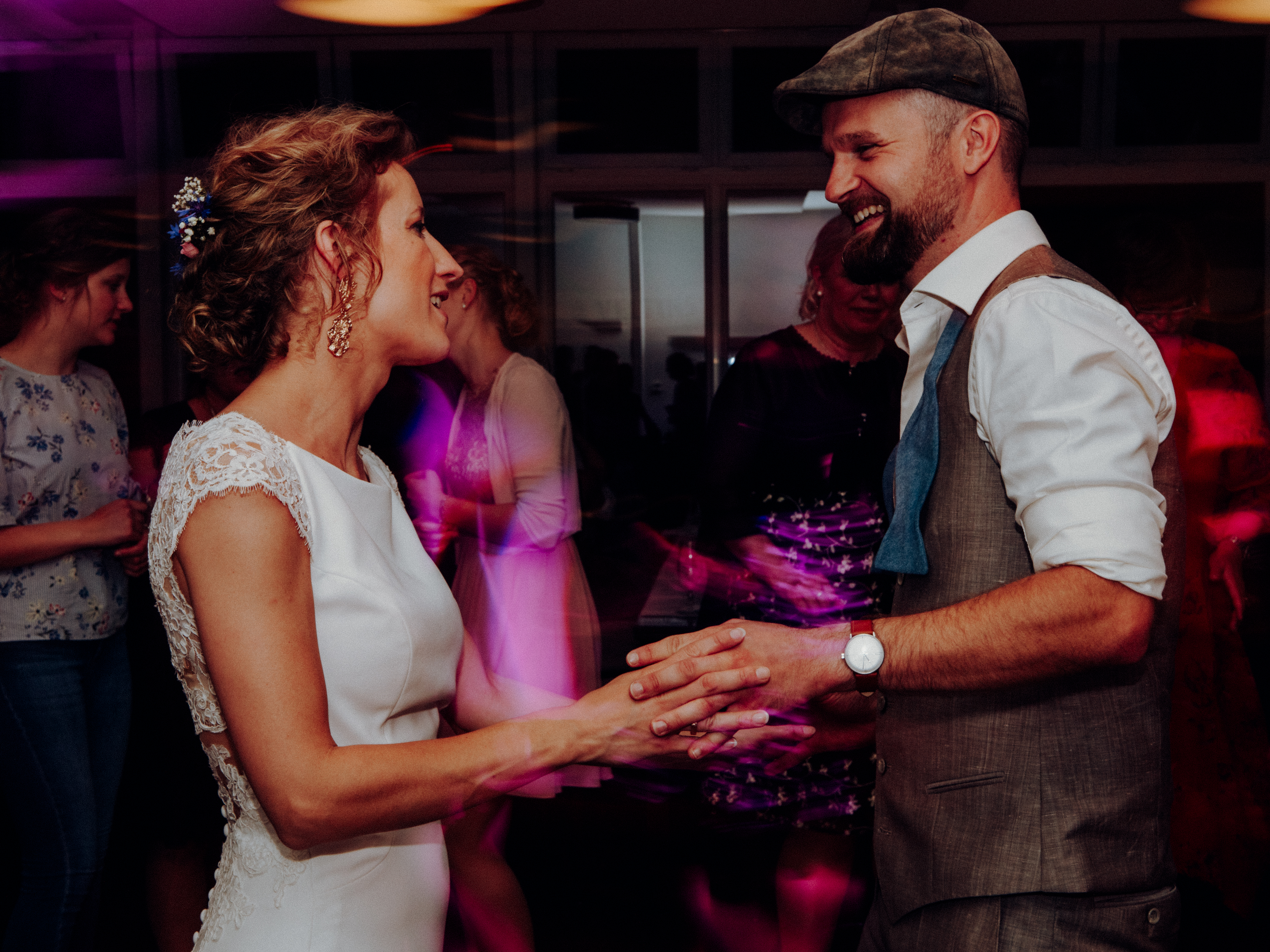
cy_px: 476
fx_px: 1834
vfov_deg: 29.1
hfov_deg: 38.2
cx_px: 635
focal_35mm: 50
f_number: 8
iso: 200
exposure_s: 1/4
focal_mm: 25
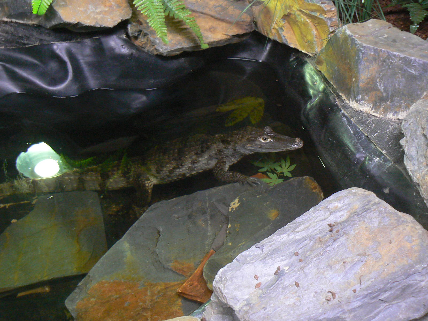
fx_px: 445
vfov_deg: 39.7
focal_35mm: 36
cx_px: 214
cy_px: 160
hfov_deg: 51.4
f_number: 2.8
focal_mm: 6
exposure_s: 1/4
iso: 200
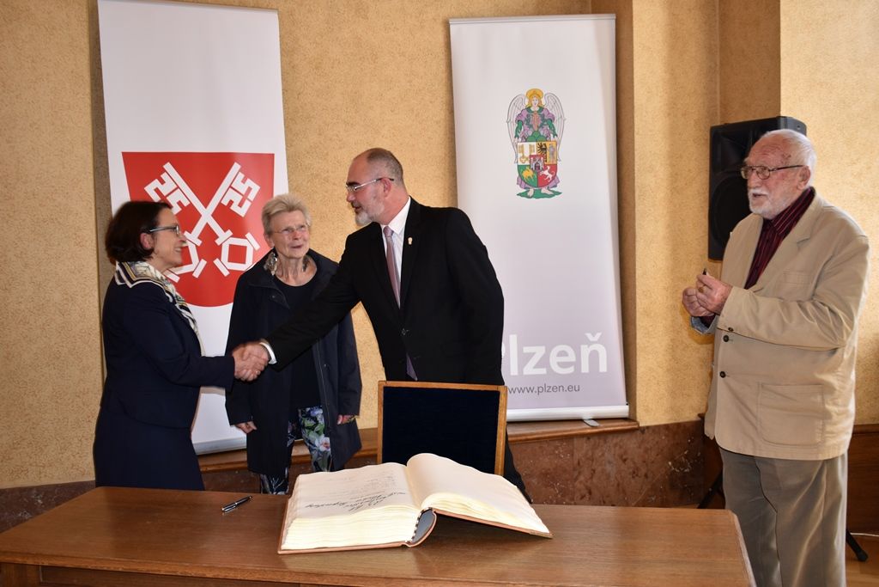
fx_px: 989
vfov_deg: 33.0
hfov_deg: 47.9
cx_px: 440
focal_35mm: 40
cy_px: 294
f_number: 4
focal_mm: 27
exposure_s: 1/60
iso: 280
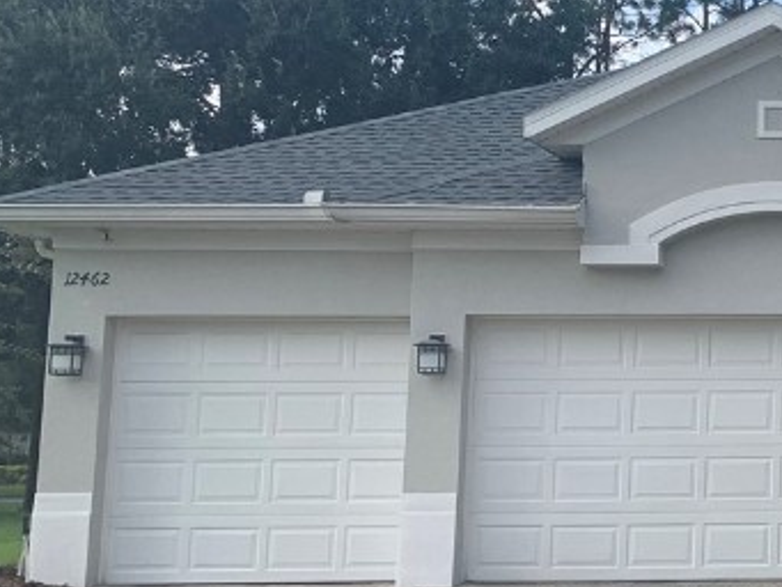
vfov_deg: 18.9
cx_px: 1126
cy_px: 252
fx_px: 1763
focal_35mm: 78
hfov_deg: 21.5
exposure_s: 1/1136
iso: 25
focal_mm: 4.25
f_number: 1.8
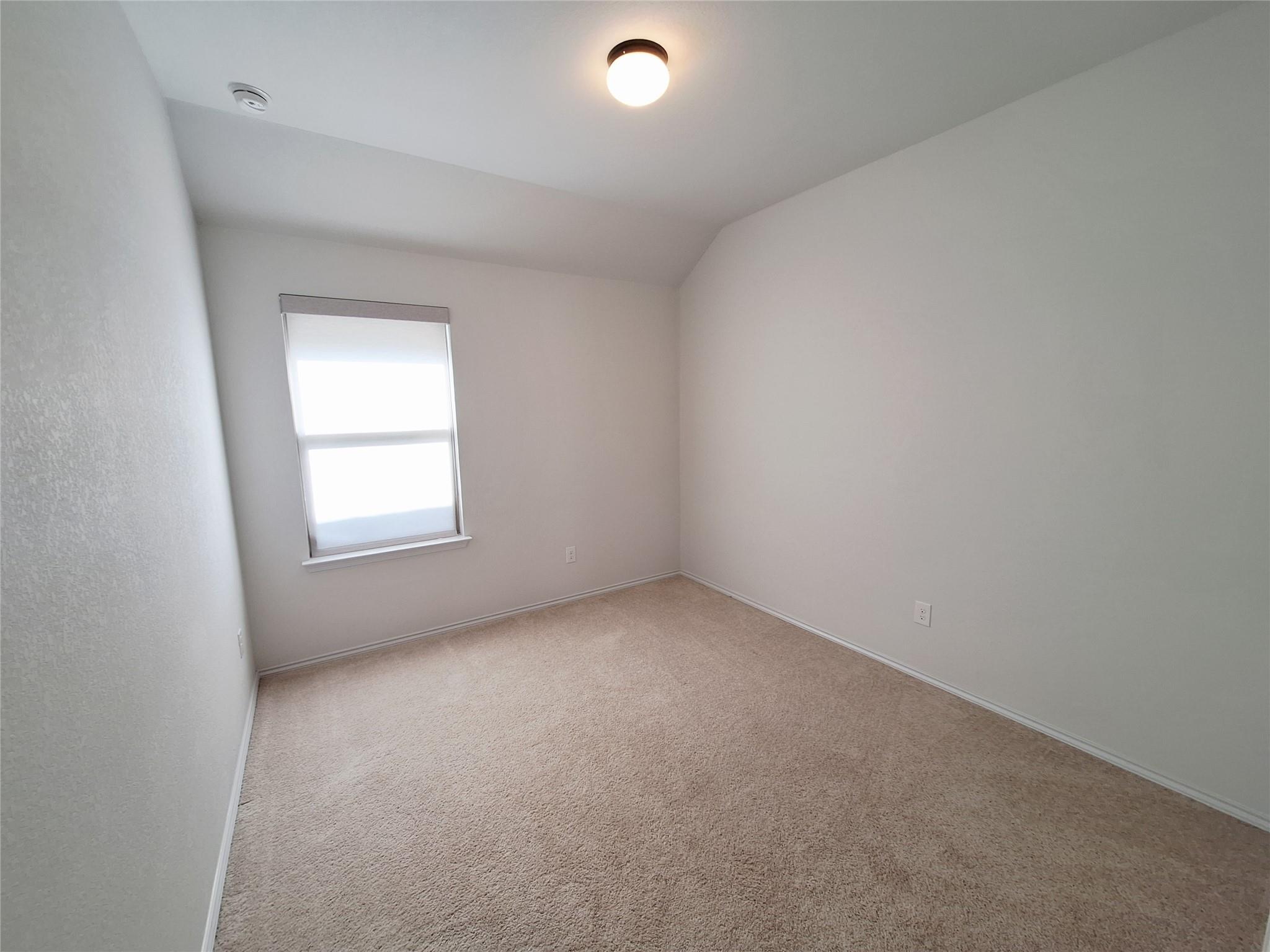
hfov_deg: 106.2
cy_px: 476
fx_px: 477
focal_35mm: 13
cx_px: 635
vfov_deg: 89.9
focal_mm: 1.74
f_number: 2.2
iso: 50
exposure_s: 1/50
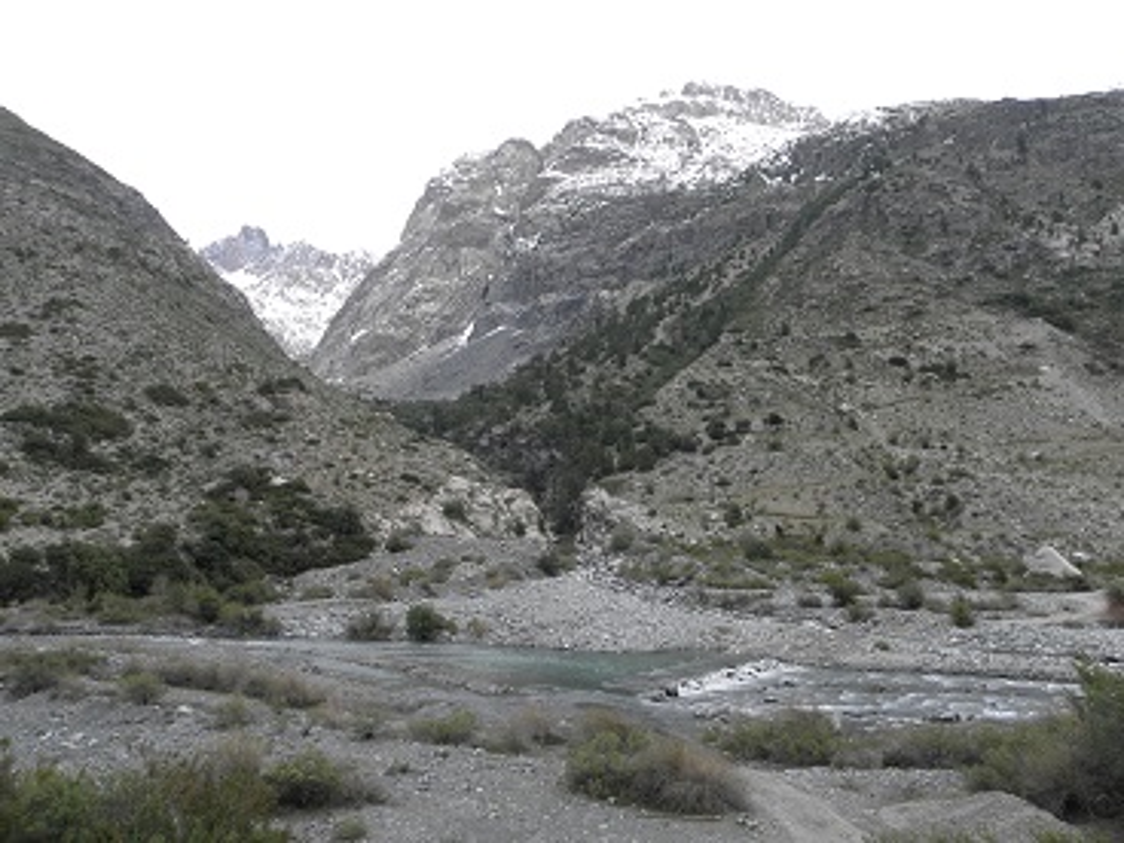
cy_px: 422
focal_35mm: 26
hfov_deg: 67.3
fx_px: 844
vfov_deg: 53.1
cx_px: 562
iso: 64
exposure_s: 1/80
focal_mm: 4.6
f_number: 5.6
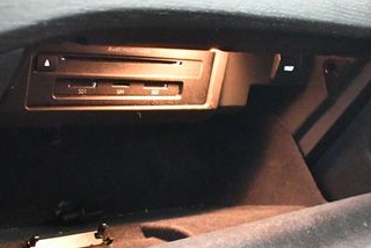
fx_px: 743
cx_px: 151
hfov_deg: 28.0
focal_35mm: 72
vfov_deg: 18.8
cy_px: 204
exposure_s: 1/50
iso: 12800
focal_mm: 18
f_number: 3.5
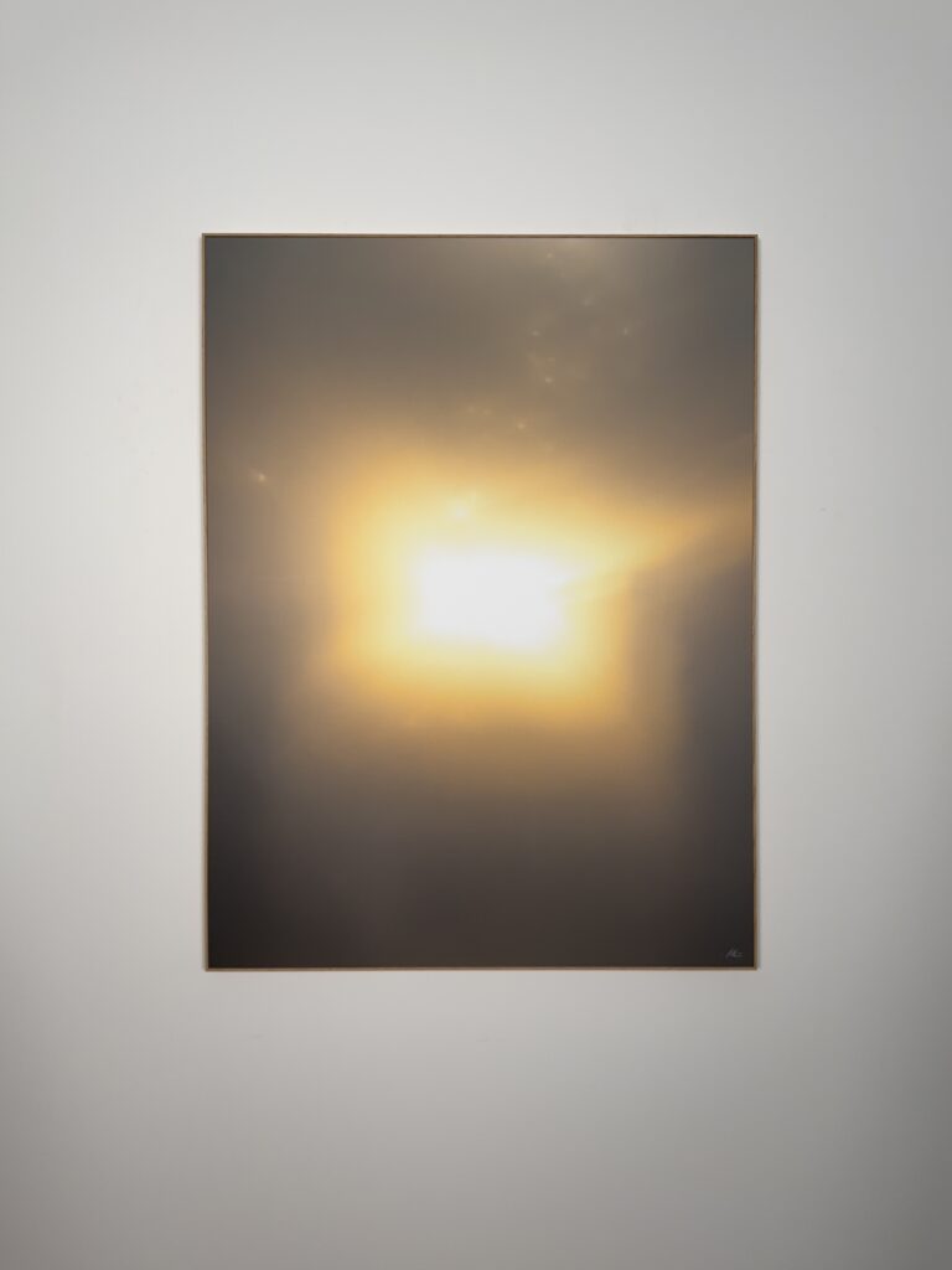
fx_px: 880
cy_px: 635
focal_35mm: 24
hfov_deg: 56.8
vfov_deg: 71.6
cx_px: 476
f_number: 1.78
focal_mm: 6.76
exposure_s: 1/488
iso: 80
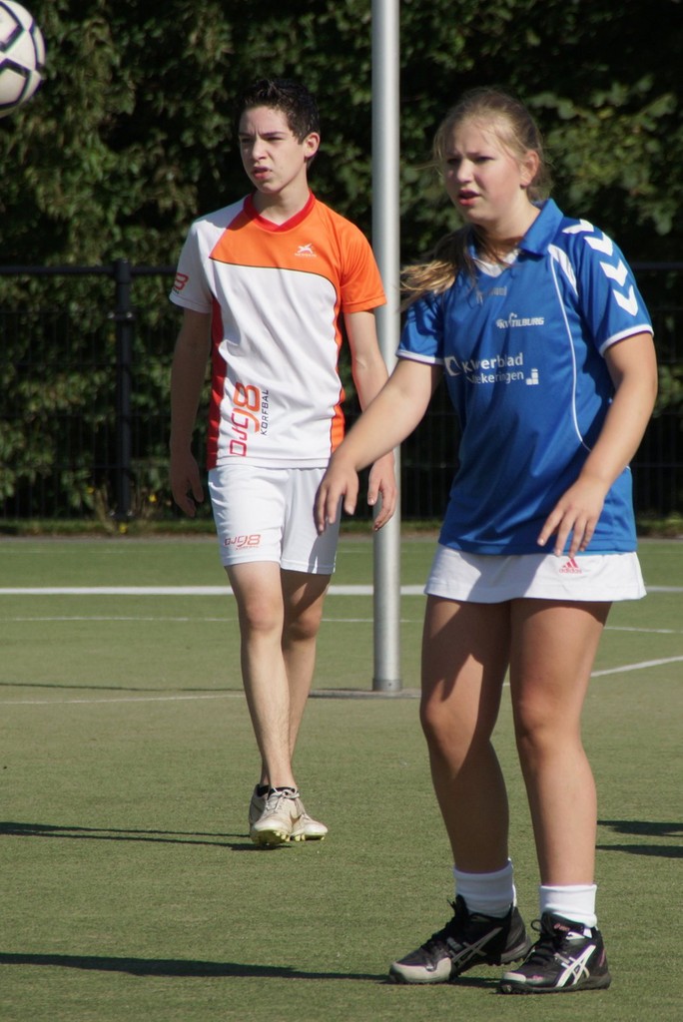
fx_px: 10657
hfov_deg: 3.7
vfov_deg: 5.5
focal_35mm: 375
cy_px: 511
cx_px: 342
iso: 200
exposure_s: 1/1000
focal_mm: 250
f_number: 8
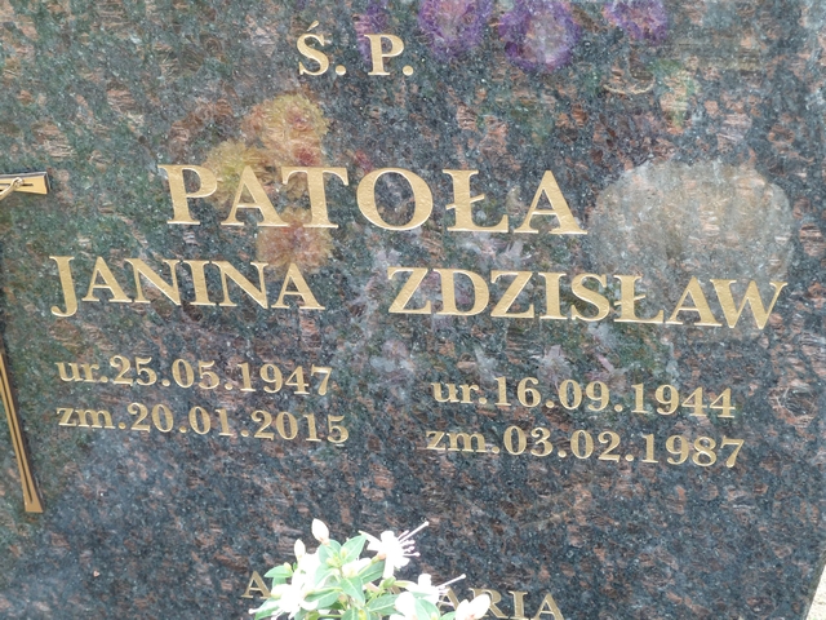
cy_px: 310
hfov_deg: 27.0
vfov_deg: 20.4
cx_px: 413
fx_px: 1718
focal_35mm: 72
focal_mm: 11.9
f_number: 4.1
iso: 125
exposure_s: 1/40
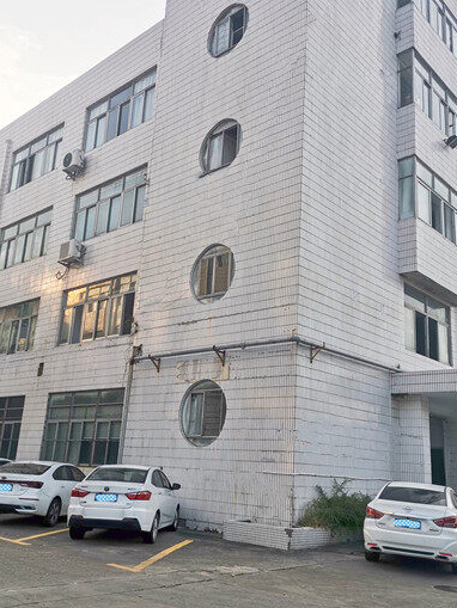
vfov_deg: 53.9
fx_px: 598
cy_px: 311
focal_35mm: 34
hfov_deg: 41.8
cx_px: 233
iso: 50
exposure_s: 1/890
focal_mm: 4.75
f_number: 1.8
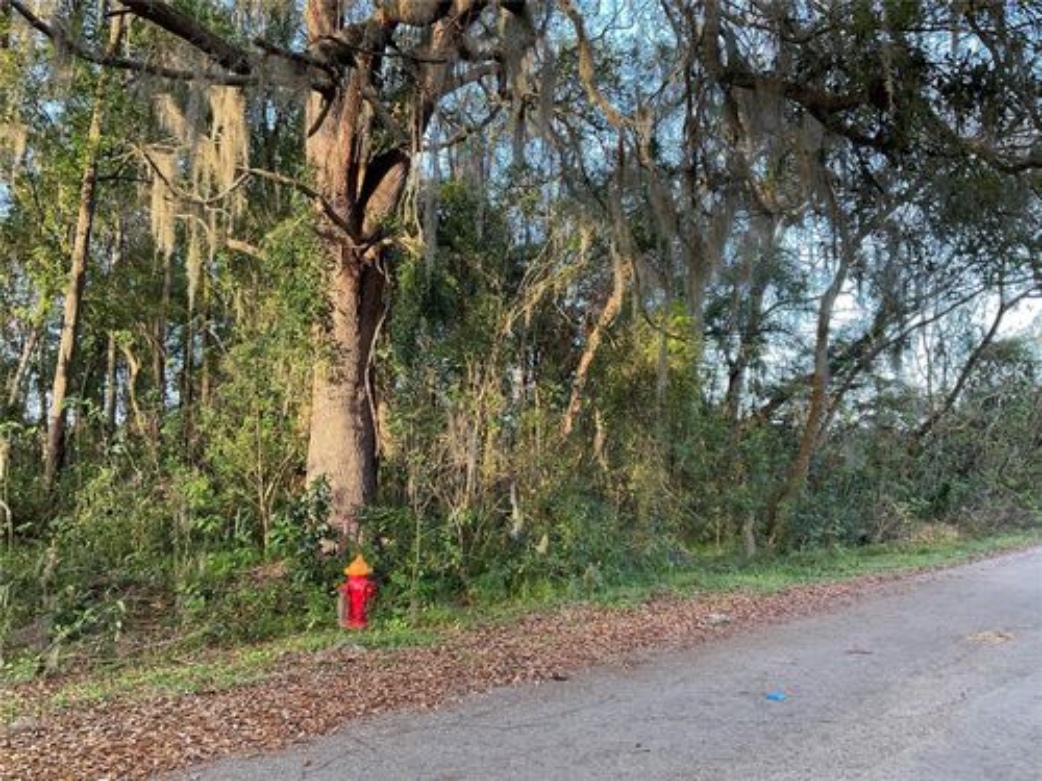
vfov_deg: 48.2
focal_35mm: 29
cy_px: 390
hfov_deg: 61.7
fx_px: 873
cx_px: 521
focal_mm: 3
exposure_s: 1/120
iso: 50
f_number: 1.8
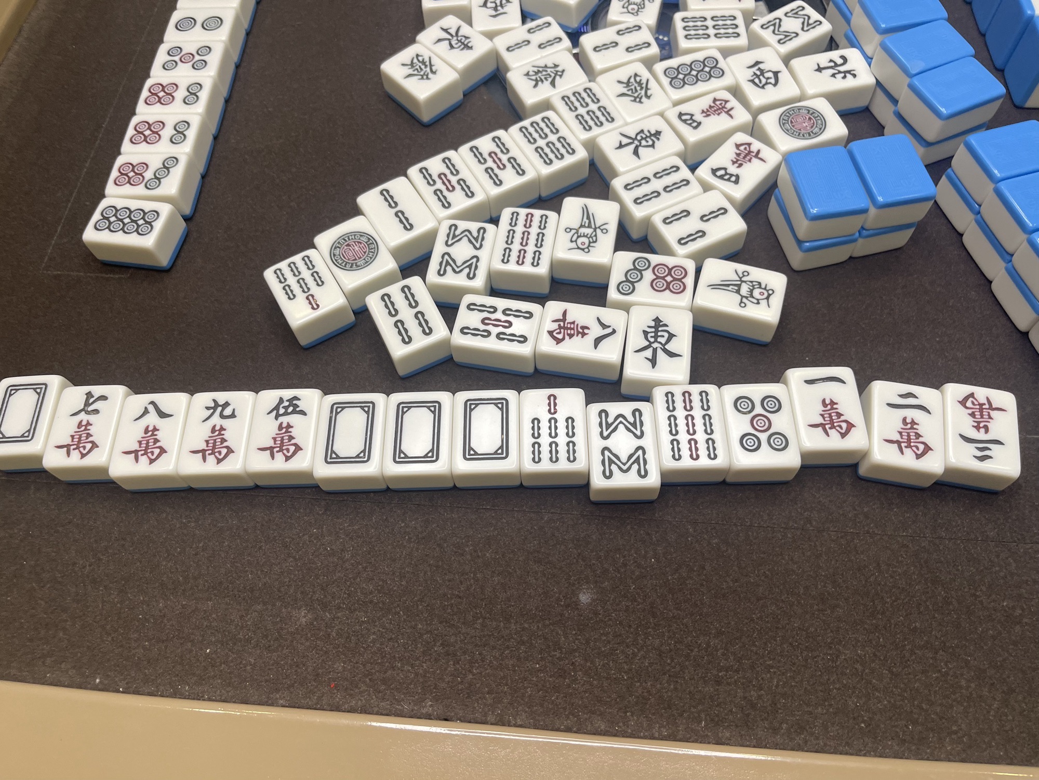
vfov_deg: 54.9
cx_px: 520
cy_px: 390
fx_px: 750
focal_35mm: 25
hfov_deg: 69.4
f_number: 1.6
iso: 80
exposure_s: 1/100
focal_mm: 5.1
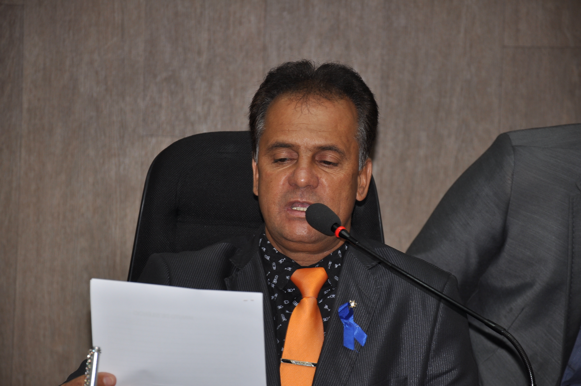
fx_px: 2539
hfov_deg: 13.1
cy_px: 193
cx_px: 290
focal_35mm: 158
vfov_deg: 8.7
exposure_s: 1/60
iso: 200
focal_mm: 105
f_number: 5.6
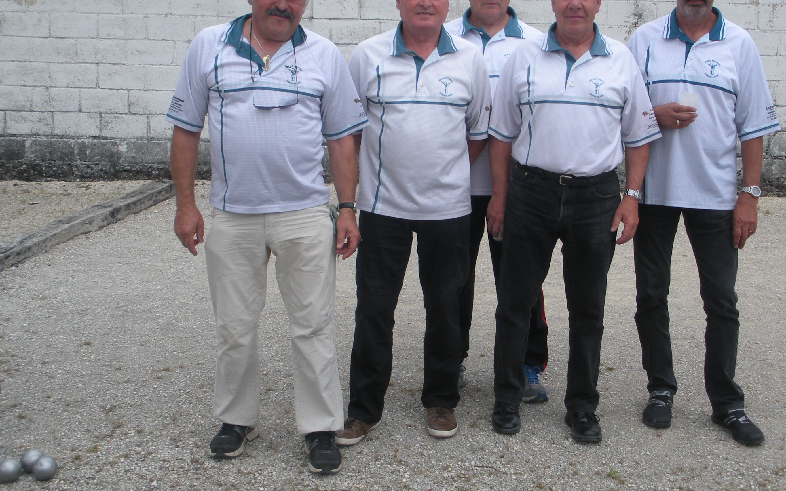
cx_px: 478
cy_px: 191
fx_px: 1092
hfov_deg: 39.4
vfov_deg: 25.3
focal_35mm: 51
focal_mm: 6.3
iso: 64
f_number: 3.5
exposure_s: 1/683
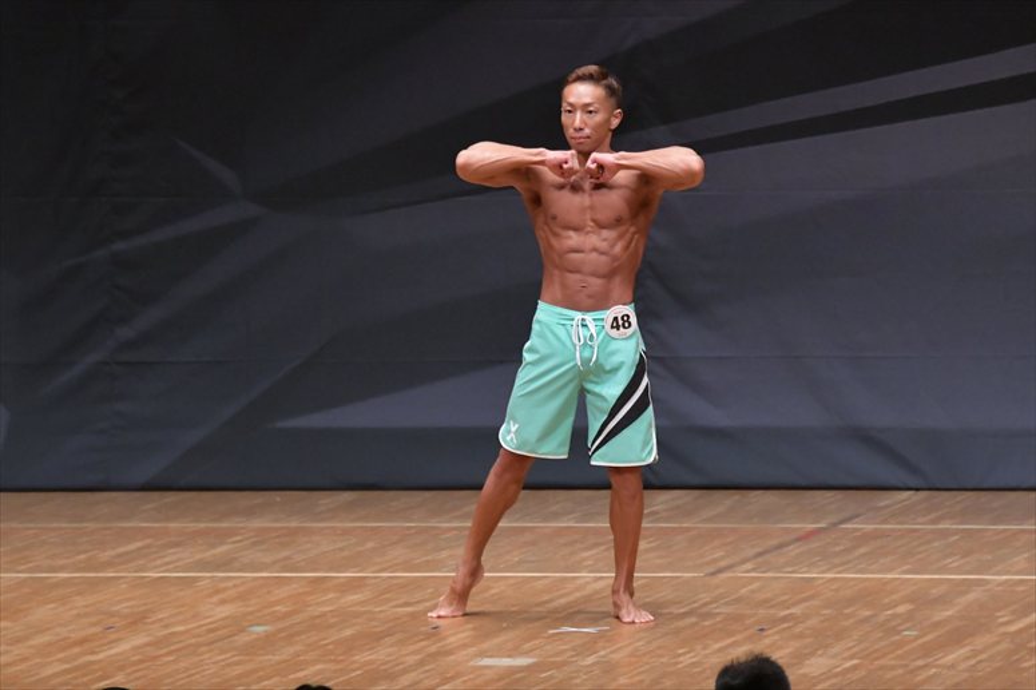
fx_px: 8198
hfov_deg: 7.2
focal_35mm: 285
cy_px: 345
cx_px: 518
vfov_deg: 4.8
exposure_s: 1/400
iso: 6400
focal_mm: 190
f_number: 5.6
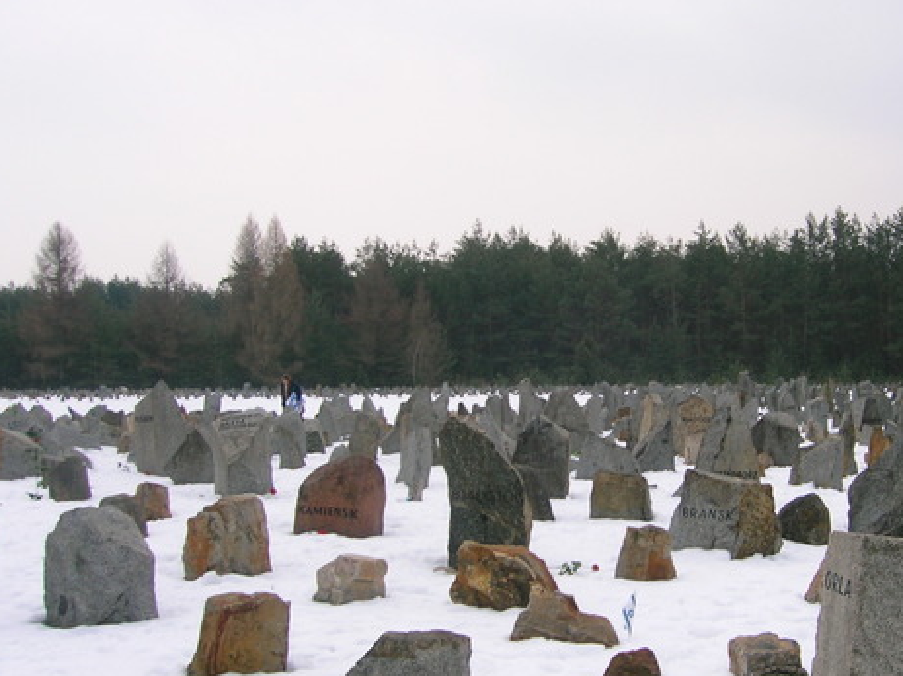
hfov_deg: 40.0
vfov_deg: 30.8
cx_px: 603
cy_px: 402
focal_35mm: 47
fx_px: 1226
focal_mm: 5.7
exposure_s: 1/30.4
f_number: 4.9
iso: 50
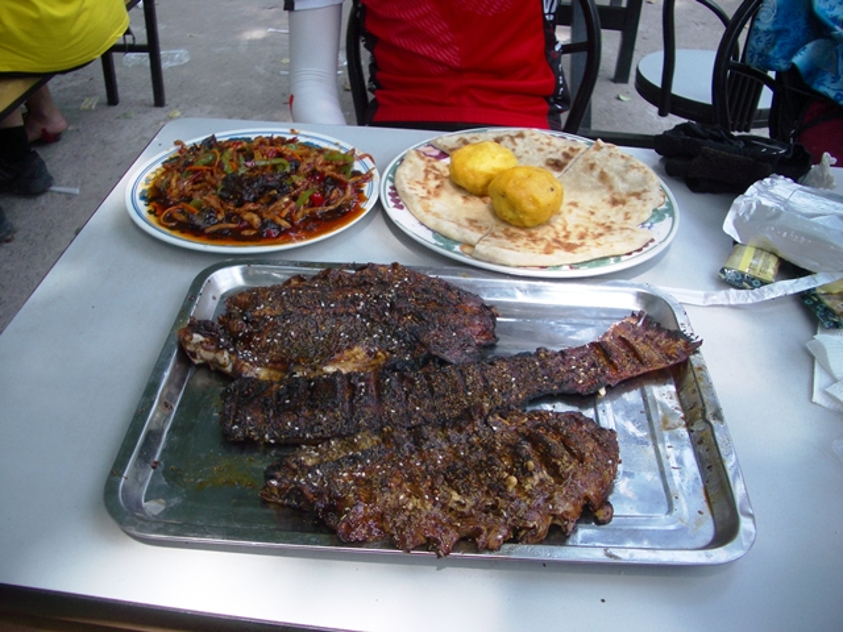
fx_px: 852
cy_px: 316
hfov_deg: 52.6
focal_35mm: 35
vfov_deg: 40.7
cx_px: 422
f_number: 2.6
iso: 50
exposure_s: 1/320
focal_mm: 5.8
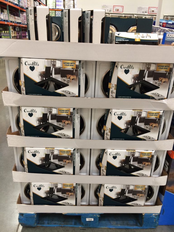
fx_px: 194
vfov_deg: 61.7
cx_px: 87
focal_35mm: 29
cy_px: 116
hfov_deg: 48.2
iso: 100
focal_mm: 4.15
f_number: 2.2
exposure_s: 1/33
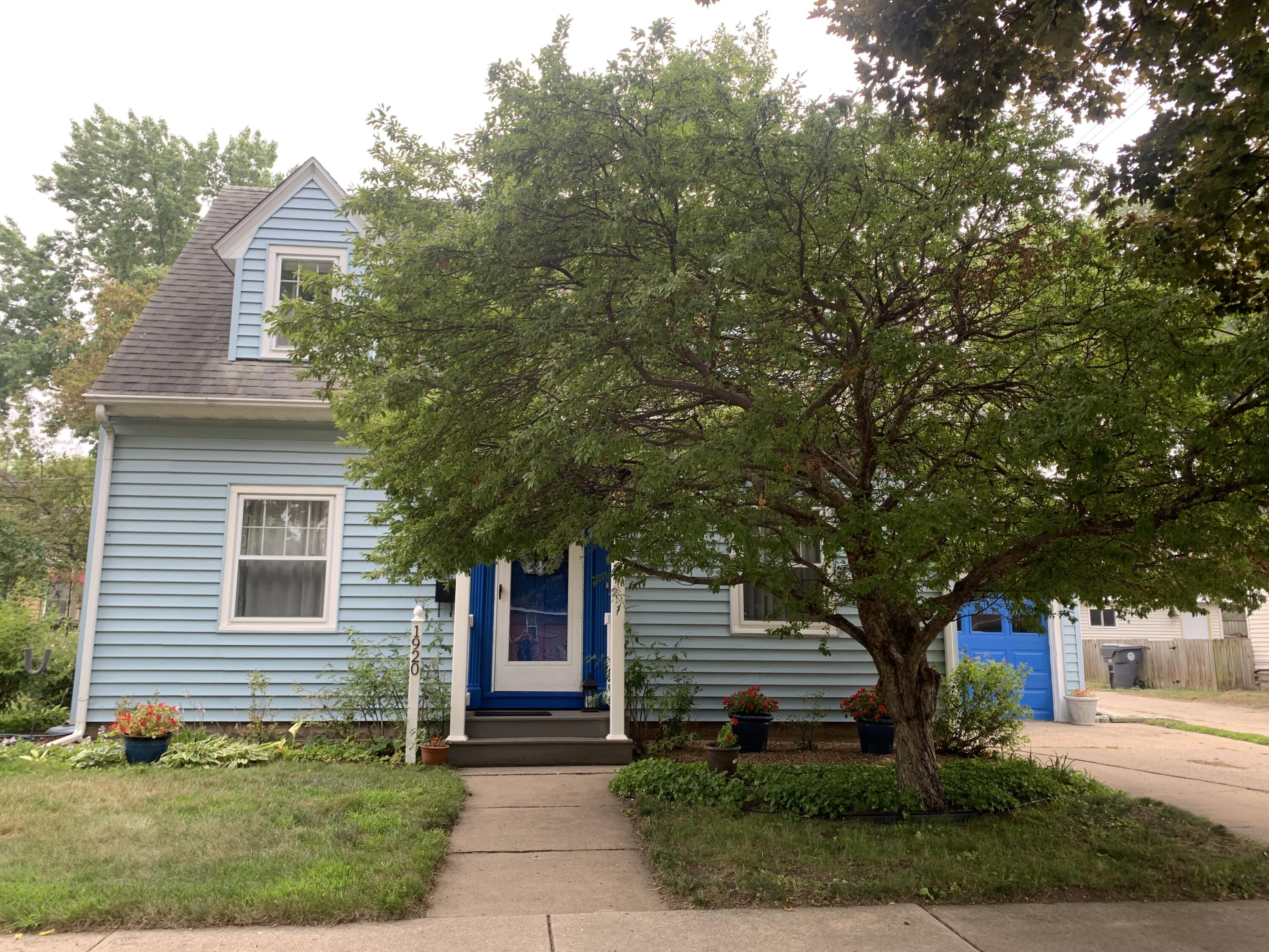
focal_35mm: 26
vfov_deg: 53.1
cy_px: 476
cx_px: 634
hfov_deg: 67.3
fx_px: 953
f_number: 1.8
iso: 25
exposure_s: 1/185
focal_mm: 4.25
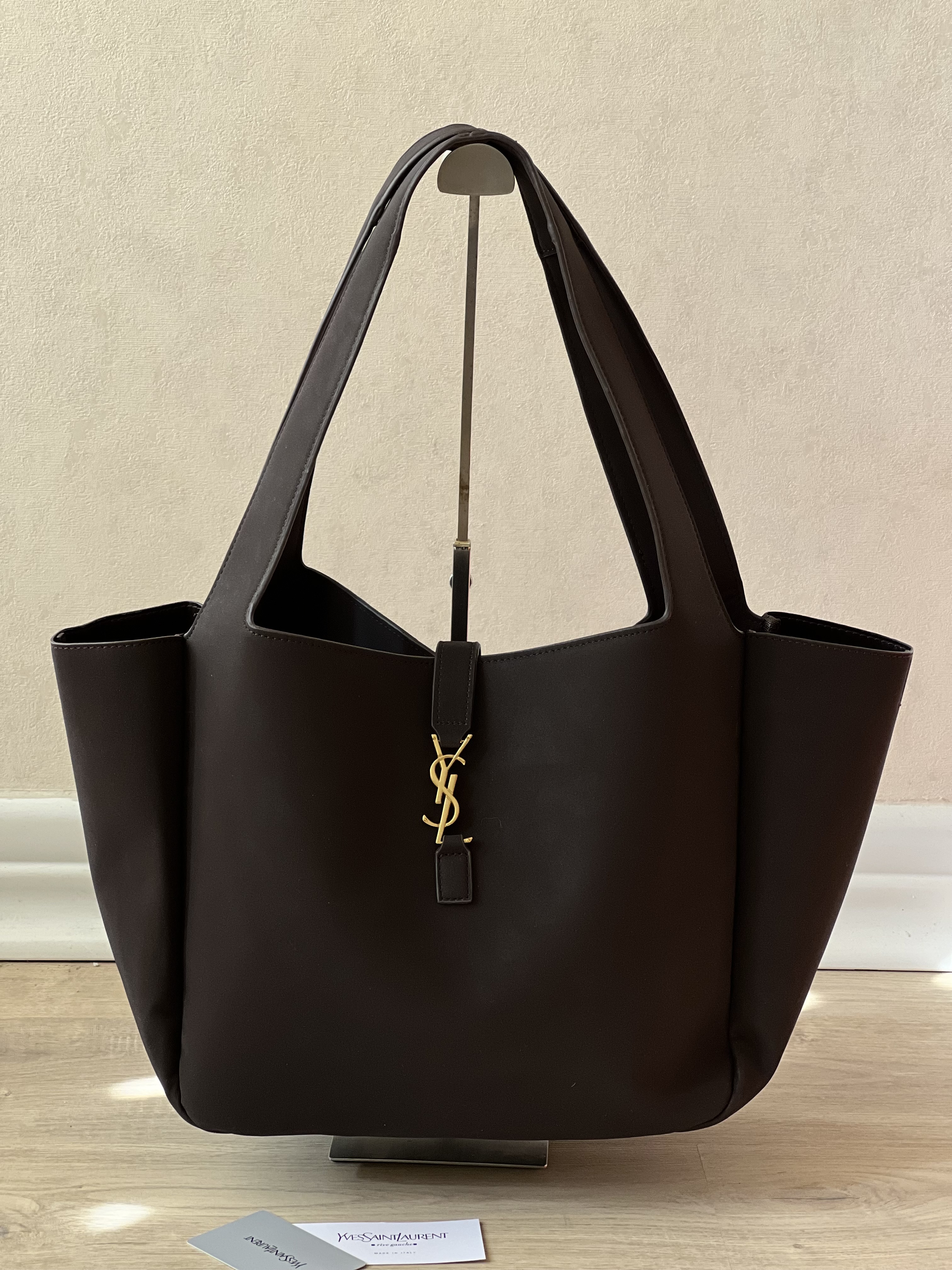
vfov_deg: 25.3
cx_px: 476
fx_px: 2824
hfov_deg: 19.1
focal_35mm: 77
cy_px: 635
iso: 100
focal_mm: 9
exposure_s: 1/121
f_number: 2.8
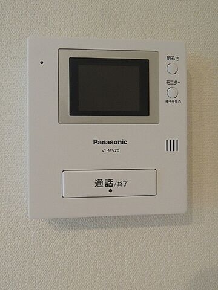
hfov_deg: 49.7
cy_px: 145
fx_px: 235
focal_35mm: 28
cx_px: 109
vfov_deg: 63.4
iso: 800
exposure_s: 1/80
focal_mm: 4.9
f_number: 3.1
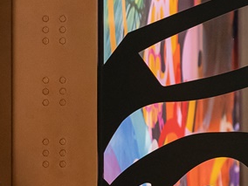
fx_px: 2328
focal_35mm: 325
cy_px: -77
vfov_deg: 4.6
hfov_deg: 5.8
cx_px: 664
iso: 1000
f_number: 2.2
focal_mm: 50
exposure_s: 1/100
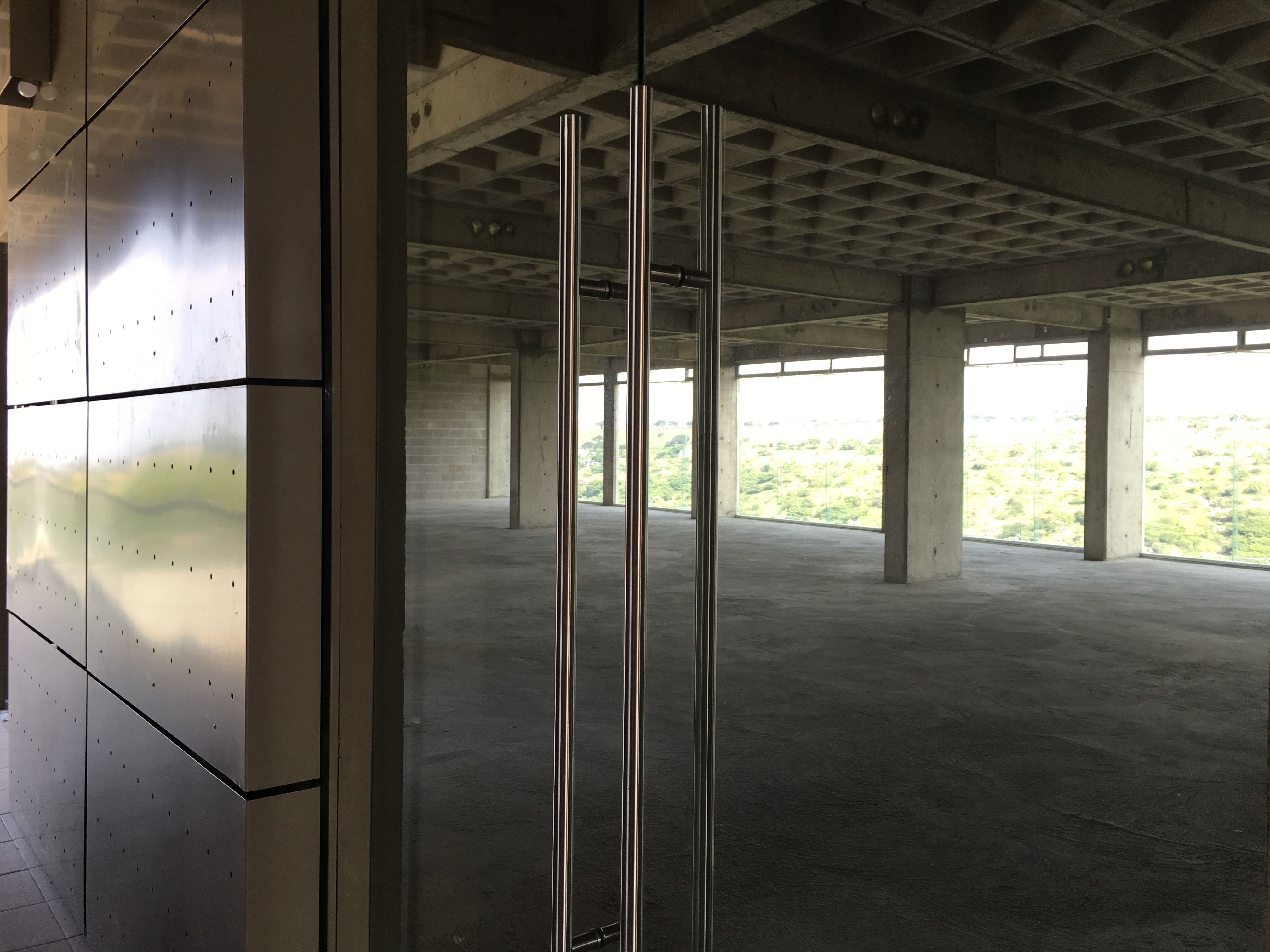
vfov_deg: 48.2
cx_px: 635
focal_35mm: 29
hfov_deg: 61.7
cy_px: 476
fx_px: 1064
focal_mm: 4.15
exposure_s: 1/120
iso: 25
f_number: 2.2
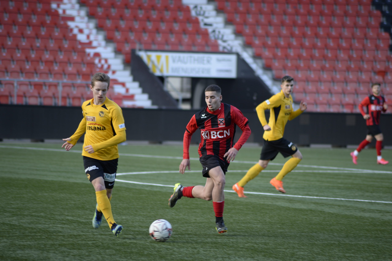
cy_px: 130
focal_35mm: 250
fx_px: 2719
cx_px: 196
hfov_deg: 8.2
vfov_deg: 5.5
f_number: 5
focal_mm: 250
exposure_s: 1/250
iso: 400
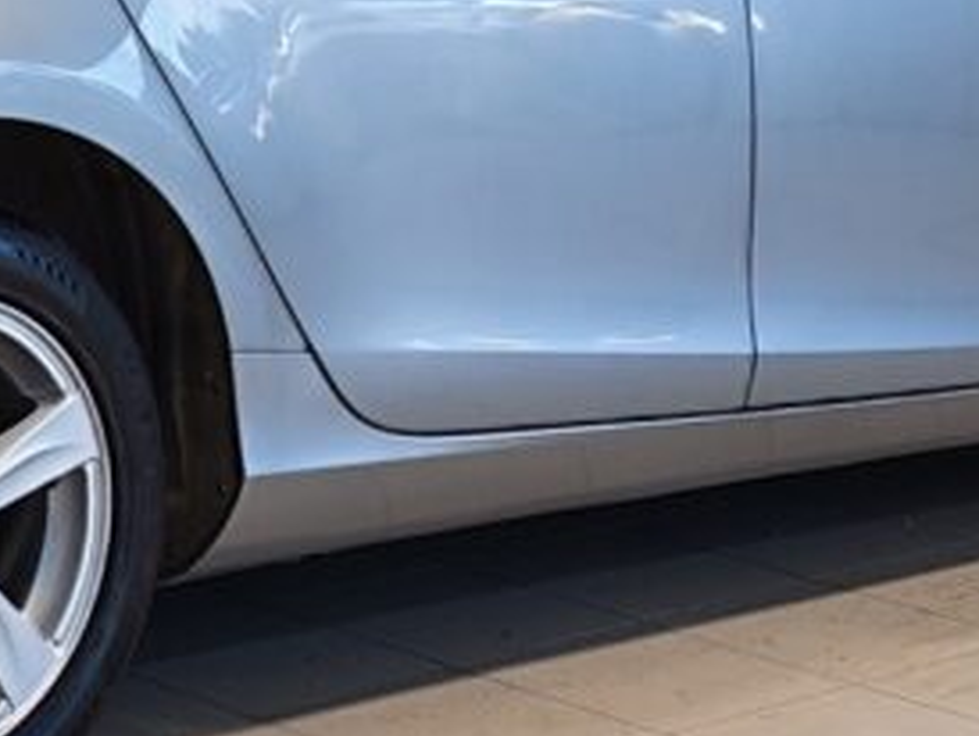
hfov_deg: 13.8
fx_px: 4020
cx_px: 100
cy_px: -29
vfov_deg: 10.4
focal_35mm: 142
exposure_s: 1/50
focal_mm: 5.4
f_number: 1.6
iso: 50
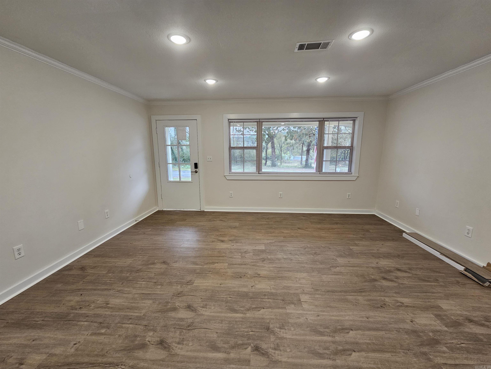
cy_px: 184
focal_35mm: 13
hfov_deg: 106.2
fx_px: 184
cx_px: 246
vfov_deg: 89.9
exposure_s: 1/60
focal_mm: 2.2
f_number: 2.2
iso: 125
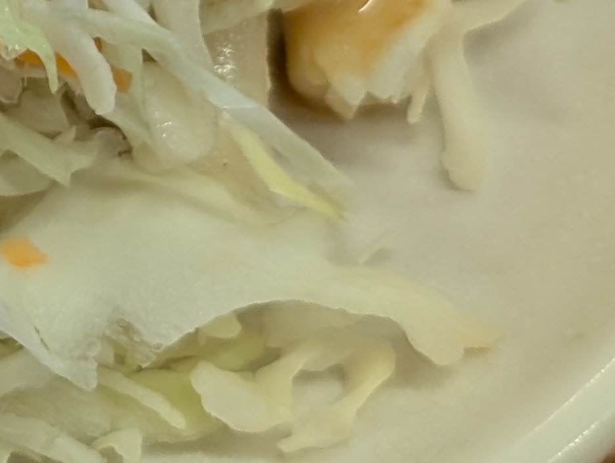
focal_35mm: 213
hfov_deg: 8.7
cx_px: -654
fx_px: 3790
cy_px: -419
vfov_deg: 6.8
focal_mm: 6.9
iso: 21
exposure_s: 1/34.2
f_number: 1.68
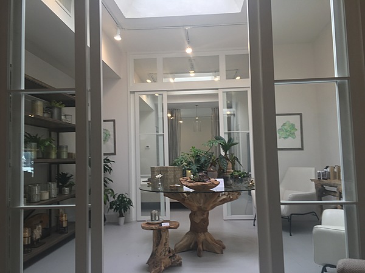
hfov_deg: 61.7
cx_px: 182
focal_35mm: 29
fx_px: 306
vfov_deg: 48.2
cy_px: 136
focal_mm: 4.15
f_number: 2.2
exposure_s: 1/40
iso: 25
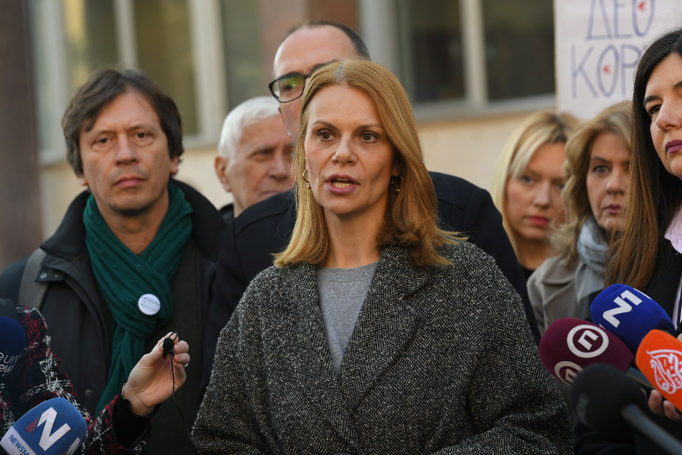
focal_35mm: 150
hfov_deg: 13.7
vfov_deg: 9.1
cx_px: 341
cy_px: 228
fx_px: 2841
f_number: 5.6
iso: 1000
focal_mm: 150
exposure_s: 1/640
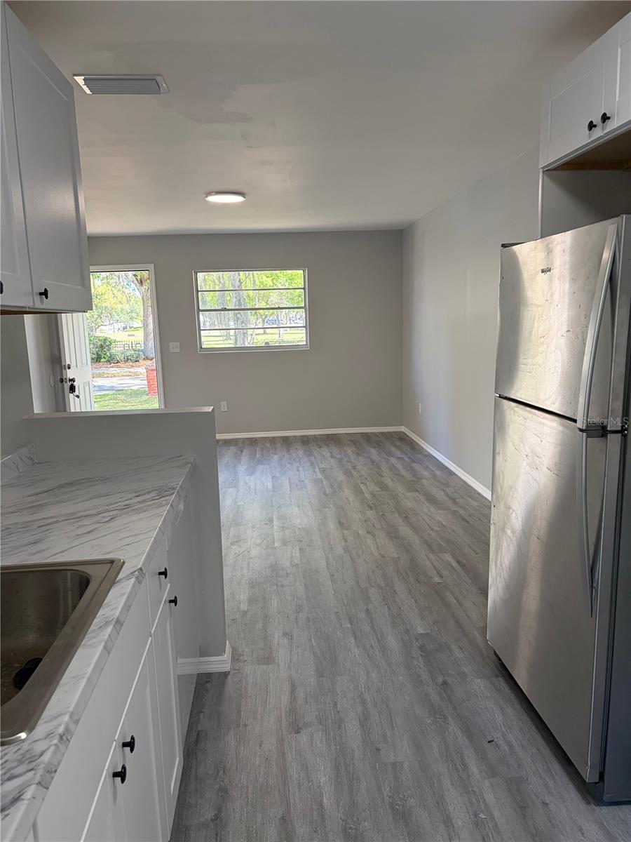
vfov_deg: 67.3
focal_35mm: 26
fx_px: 632
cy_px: 421
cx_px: 316
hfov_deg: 53.1
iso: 125
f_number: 1.6
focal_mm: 5.96
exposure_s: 1/164
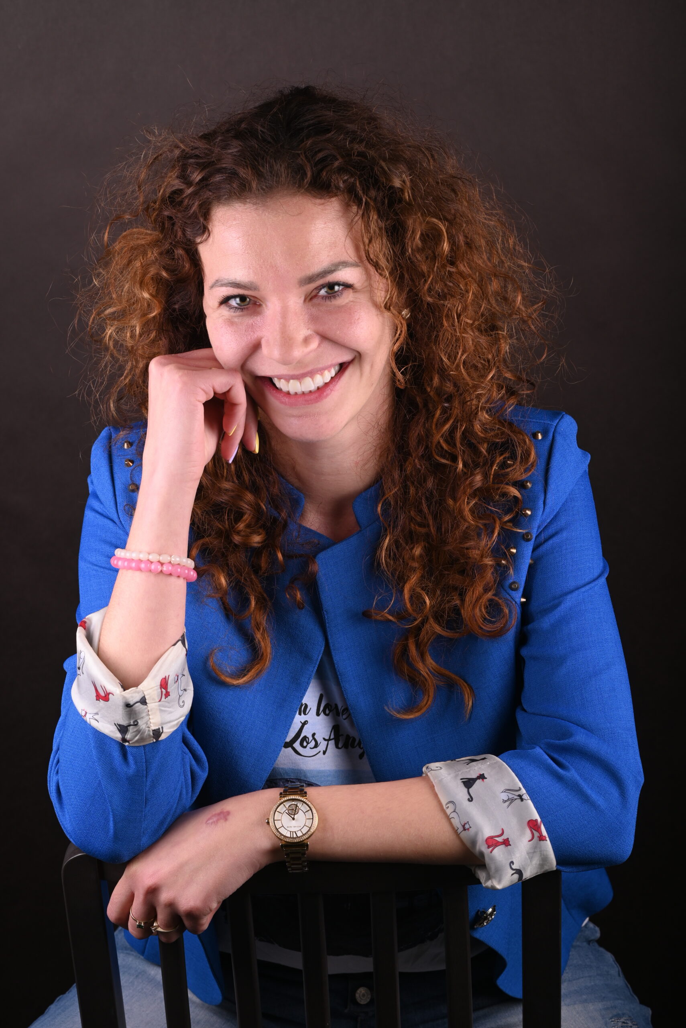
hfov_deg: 16.1
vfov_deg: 23.9
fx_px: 2427
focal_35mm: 85
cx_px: 343
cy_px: 514
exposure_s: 1/200
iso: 200
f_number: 10
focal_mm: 85
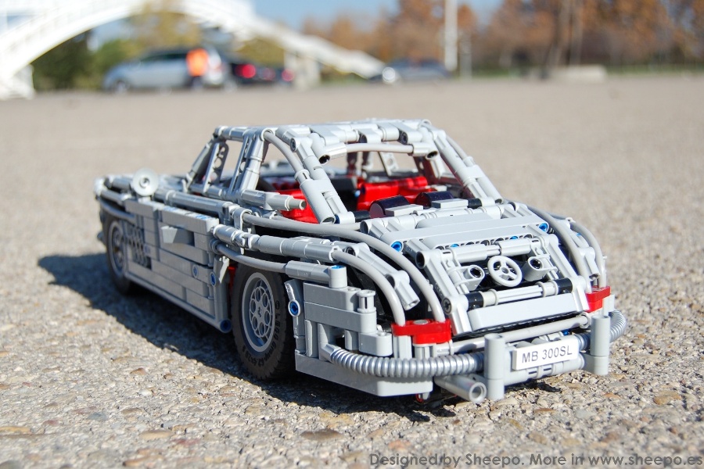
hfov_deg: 43.6
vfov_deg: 29.9
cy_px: 234
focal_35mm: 45
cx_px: 352
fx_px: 880
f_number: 4.2
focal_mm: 30
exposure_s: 1/1000
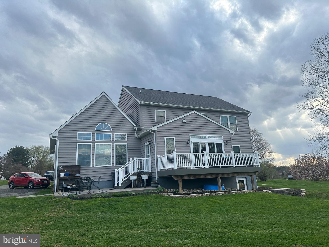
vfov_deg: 56.8
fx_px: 228
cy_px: 124
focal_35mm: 24
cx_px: 164
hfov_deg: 71.6
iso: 80
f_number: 1.78
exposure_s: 1/1880
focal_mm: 6.86
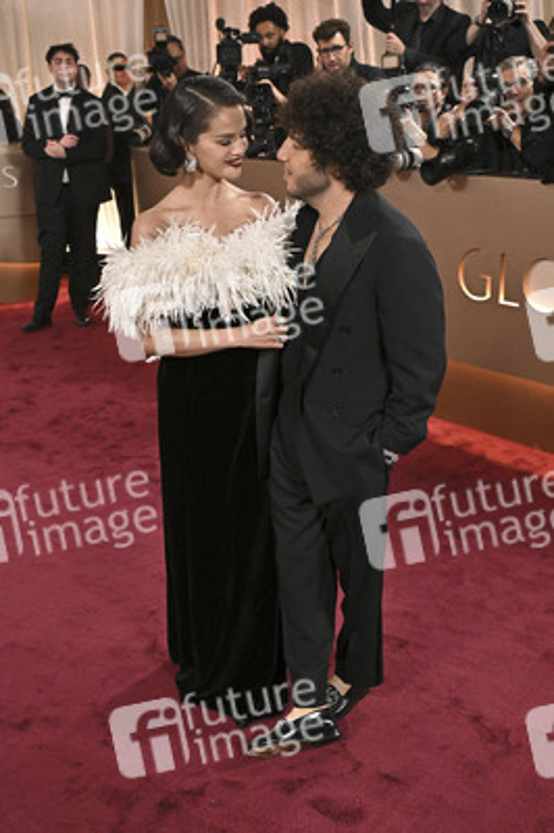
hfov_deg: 34.2
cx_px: 277
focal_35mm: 39
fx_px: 902
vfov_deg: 49.6
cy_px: 416
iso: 2500
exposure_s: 1/320
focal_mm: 39
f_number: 5.6
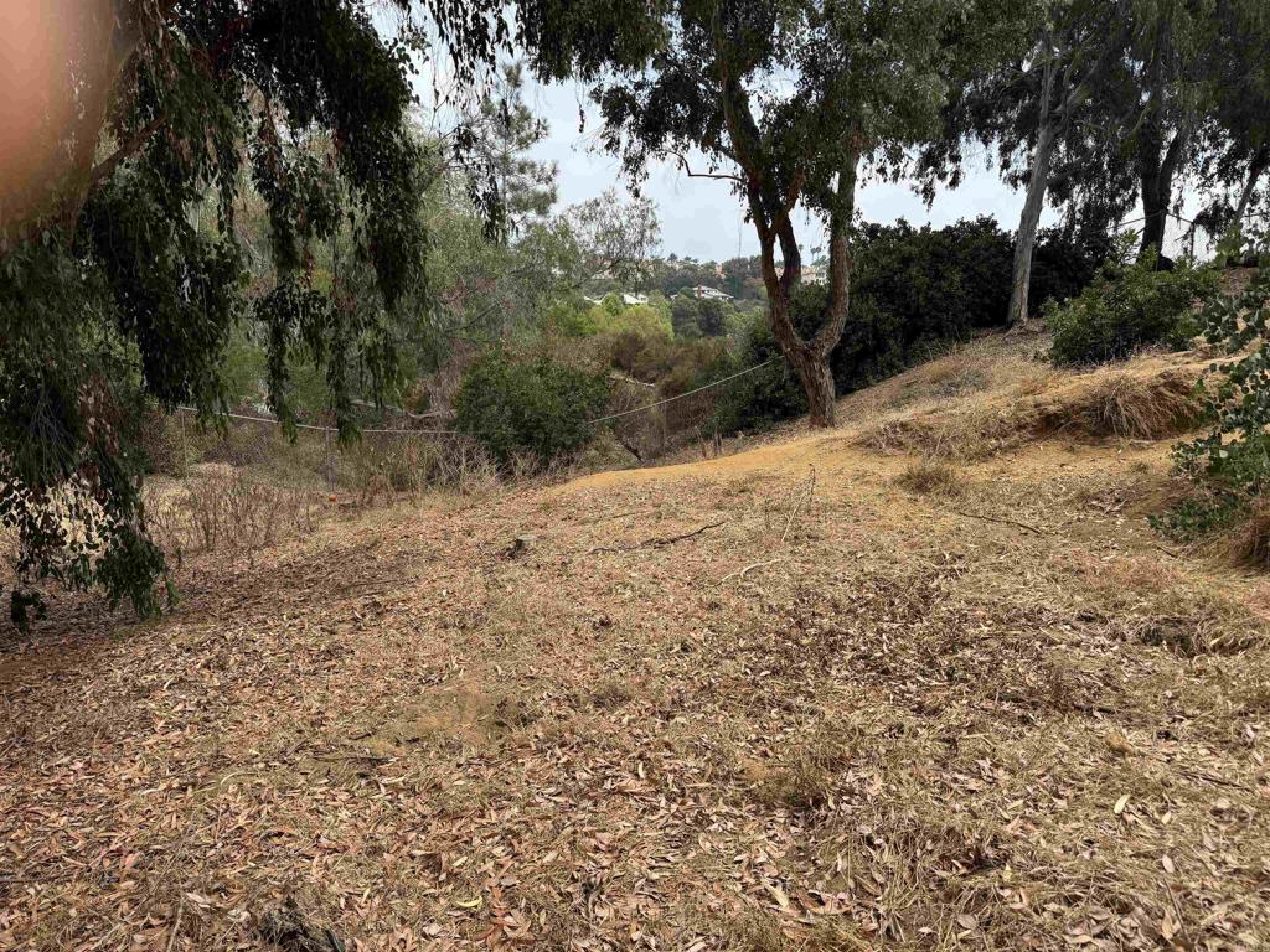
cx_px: 635
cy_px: 476
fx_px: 881
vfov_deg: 56.8
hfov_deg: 71.6
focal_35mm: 24
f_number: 1.78
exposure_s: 1/2506
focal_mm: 6.76
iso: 80
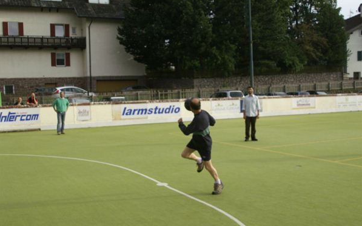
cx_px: 181
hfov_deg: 46.2
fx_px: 424
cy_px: 118
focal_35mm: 43
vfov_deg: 29.9
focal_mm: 28
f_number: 4.5
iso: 800
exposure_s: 1/1250
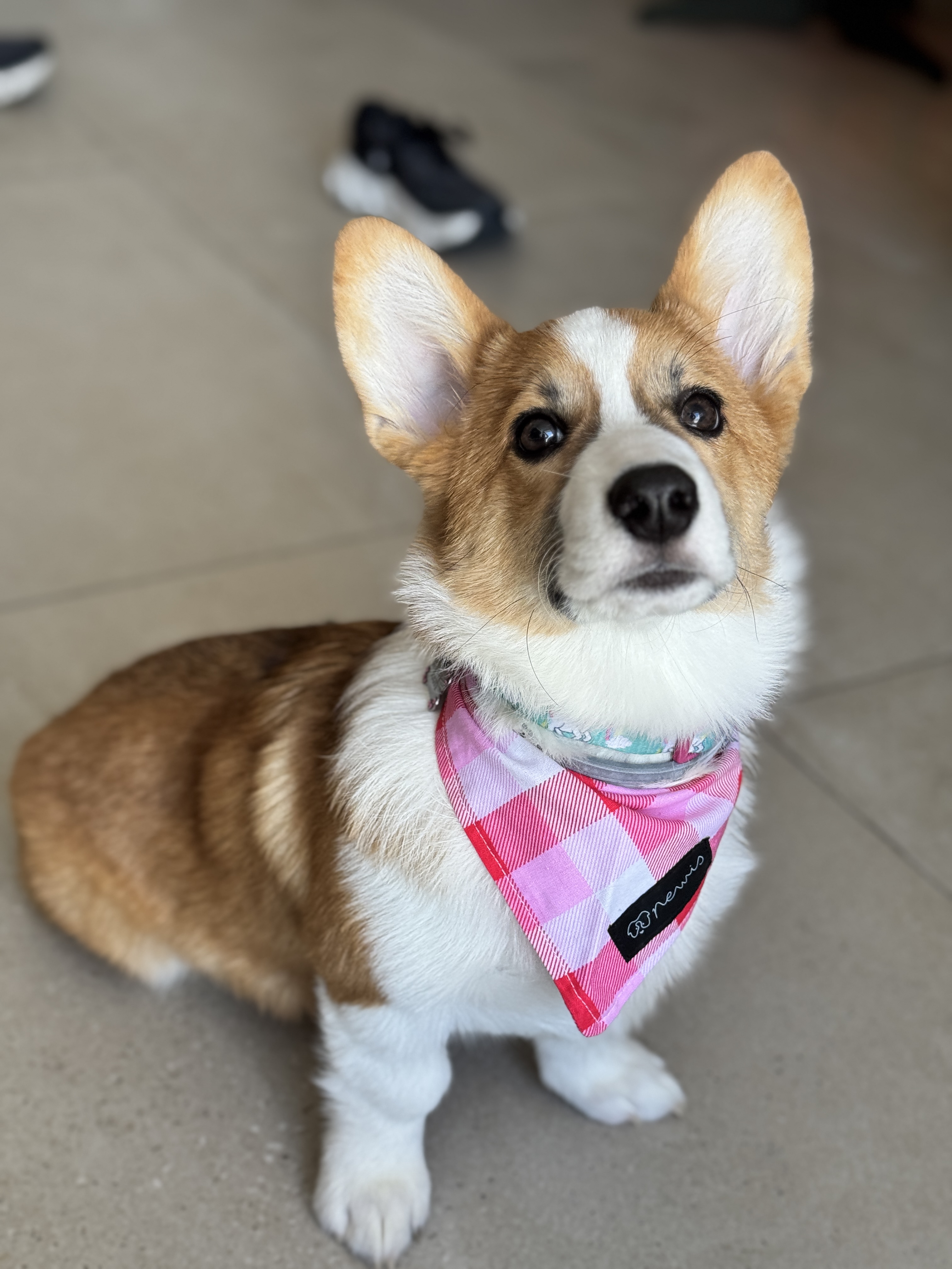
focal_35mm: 48
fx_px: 1760
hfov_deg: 30.3
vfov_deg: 39.7
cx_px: 476
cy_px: 634
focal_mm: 6.76
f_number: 1.78
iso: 64
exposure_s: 1/120
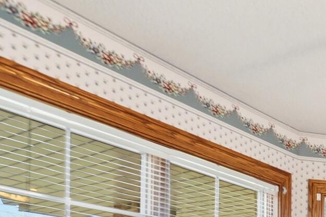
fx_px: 435
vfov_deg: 22.9
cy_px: 323
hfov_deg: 31.5
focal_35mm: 48
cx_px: 426
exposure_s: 1/1000
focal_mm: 10
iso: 125
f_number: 4
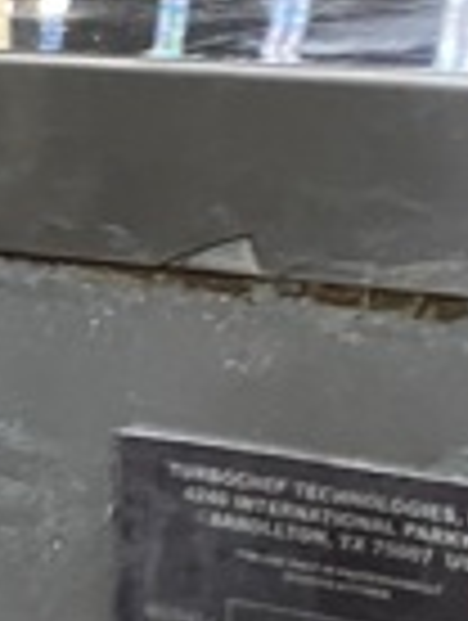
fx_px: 2750
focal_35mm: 153
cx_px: -320
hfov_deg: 9.4
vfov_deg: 12.1
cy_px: 1033
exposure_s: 1/60
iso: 320
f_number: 1.8
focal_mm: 4.25
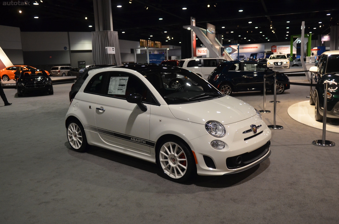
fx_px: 282
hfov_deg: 62.0
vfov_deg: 43.4
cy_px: 112
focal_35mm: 30
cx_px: 170
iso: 1600
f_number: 2.8
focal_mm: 20
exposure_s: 1/100
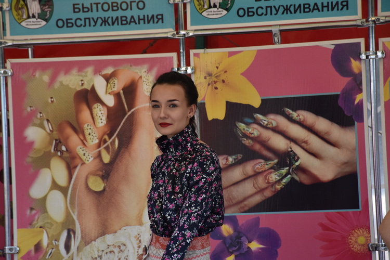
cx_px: 195
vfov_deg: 6.5
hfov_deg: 9.8
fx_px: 2275
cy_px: 130
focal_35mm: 210
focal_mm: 140
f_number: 7.1
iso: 800
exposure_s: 1/800
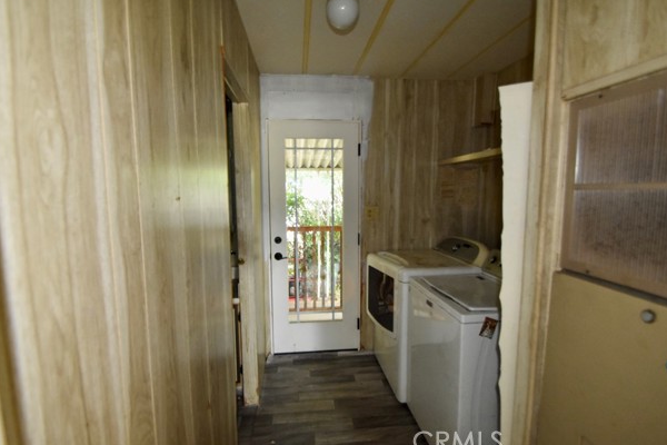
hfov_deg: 96.7
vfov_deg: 73.7
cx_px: 336
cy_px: 220
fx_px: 296
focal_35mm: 16
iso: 2200
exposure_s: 1/60
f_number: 3.5
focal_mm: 10
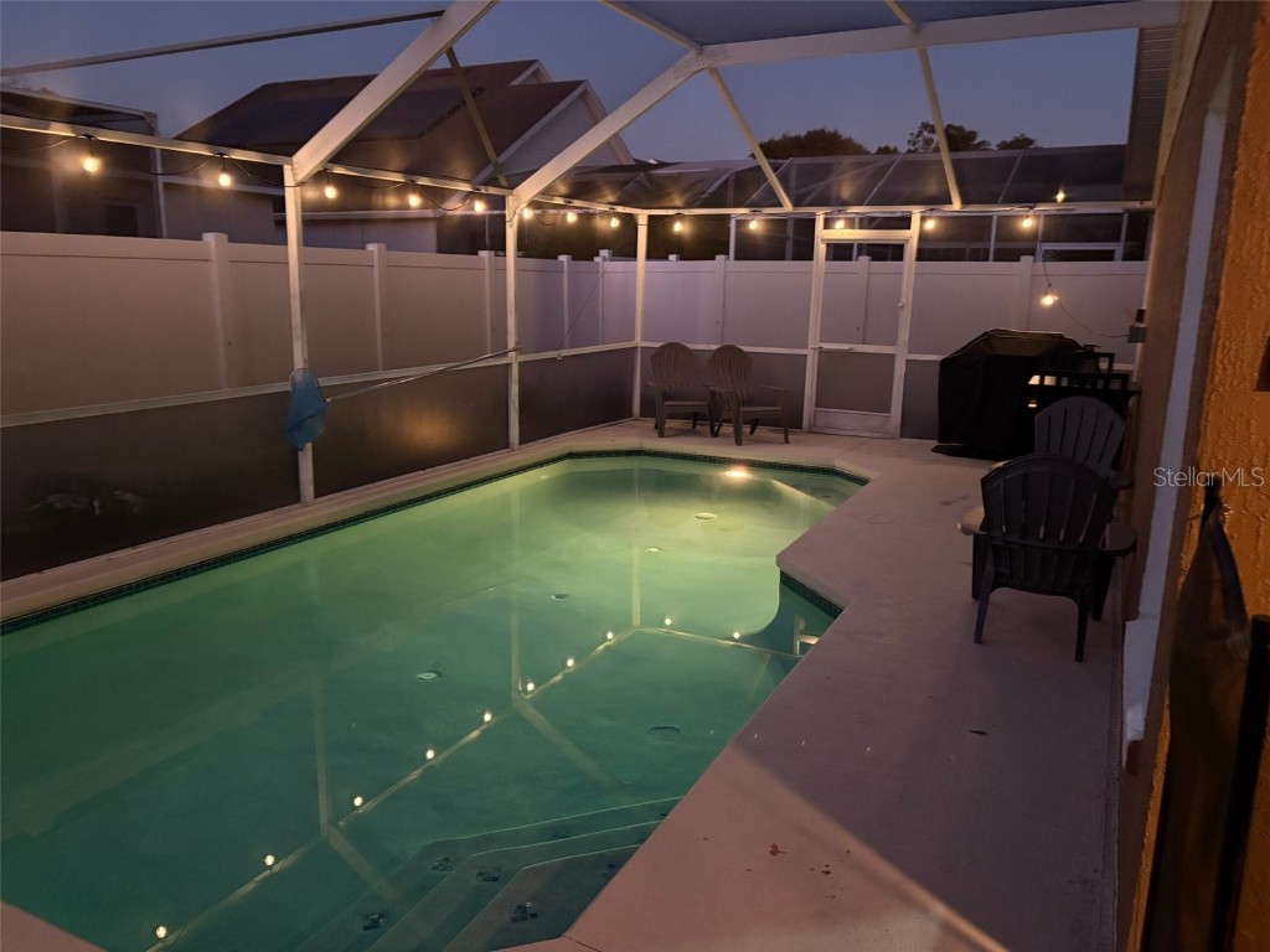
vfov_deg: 53.1
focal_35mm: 26
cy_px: 476
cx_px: 635
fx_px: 954
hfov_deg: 67.3
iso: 1000
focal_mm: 5.96
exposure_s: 1/30
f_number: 1.6
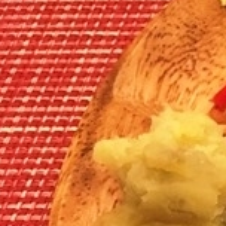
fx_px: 997
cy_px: 211
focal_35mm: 135
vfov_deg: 12.8
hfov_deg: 10.6
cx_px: 584
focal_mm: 4.15
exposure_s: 1/15
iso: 250
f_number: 2.2
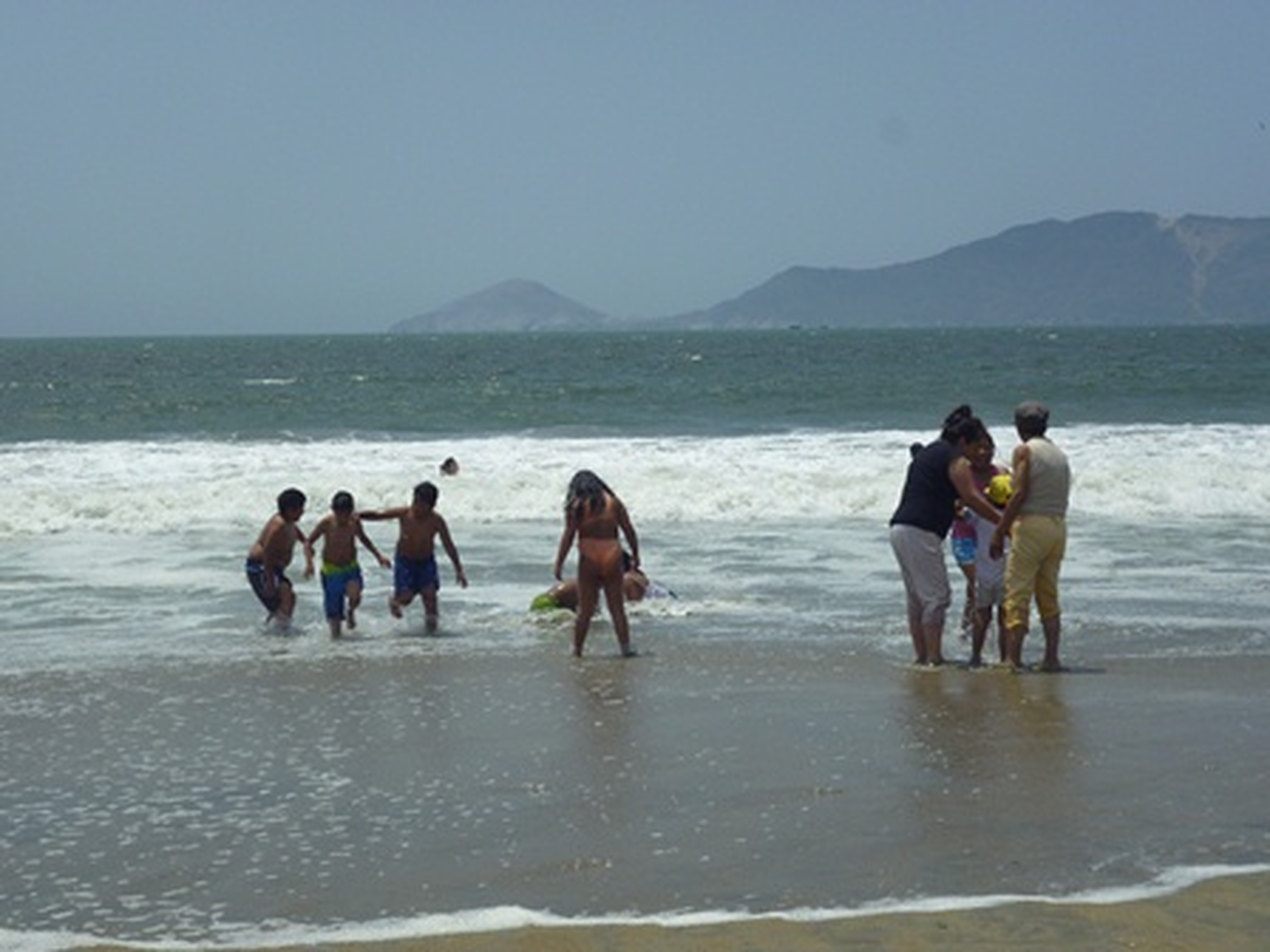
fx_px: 2311
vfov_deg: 23.3
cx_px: 635
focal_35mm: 63
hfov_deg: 30.7
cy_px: 476
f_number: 14
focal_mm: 11.2
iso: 100
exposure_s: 1/160
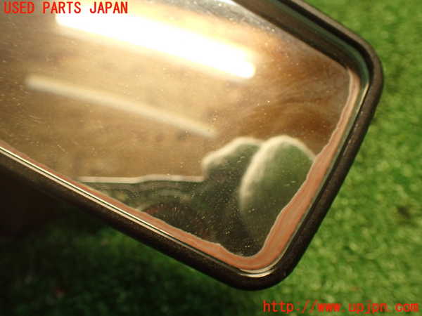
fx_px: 390
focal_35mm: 32
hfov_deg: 56.8
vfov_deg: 44.2
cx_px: 211
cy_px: 158
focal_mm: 5.79
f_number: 2.4
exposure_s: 1/30
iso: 500
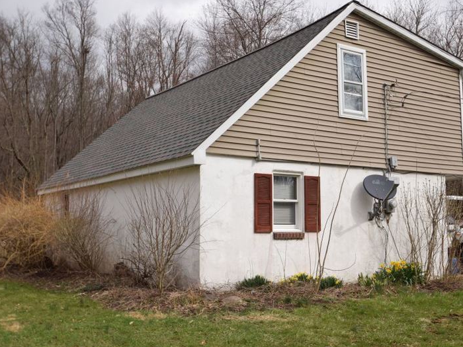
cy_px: 157
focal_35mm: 43
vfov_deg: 33.6
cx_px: 253
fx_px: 575
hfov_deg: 43.8
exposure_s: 1/200
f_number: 9
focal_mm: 24
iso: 100
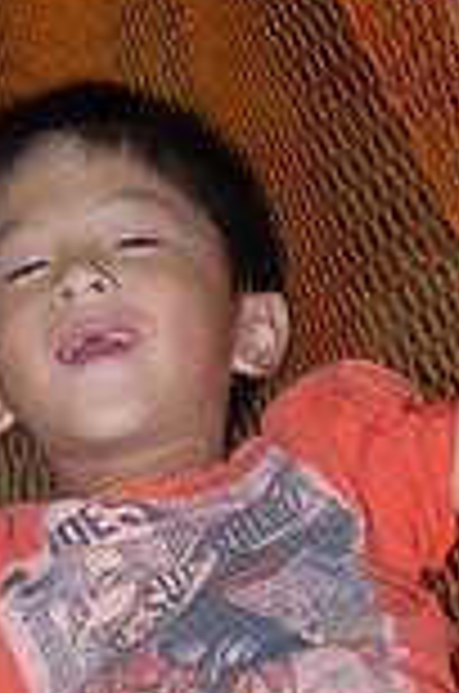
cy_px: 778
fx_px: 3034
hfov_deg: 8.6
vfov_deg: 12.8
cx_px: 441
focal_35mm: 158
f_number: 3.8
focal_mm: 27
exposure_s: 1/60
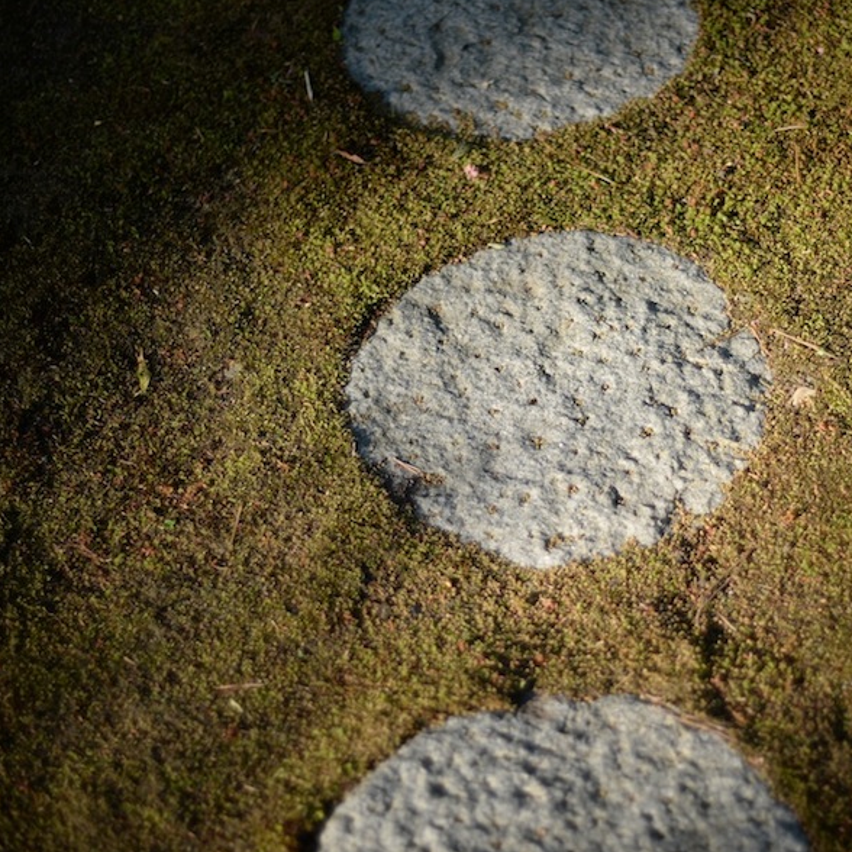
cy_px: 421
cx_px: 522
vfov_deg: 26.5
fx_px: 1810
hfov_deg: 26.4
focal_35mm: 65
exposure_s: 1/1250
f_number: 1.4
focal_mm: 50
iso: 100
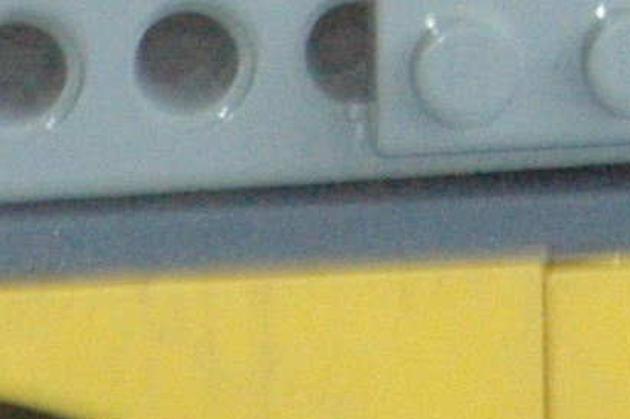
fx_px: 57628
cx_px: 1324
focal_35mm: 3297
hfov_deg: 0.6
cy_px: -933
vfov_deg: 0.4
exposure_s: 1/60
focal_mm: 300
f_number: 5.6
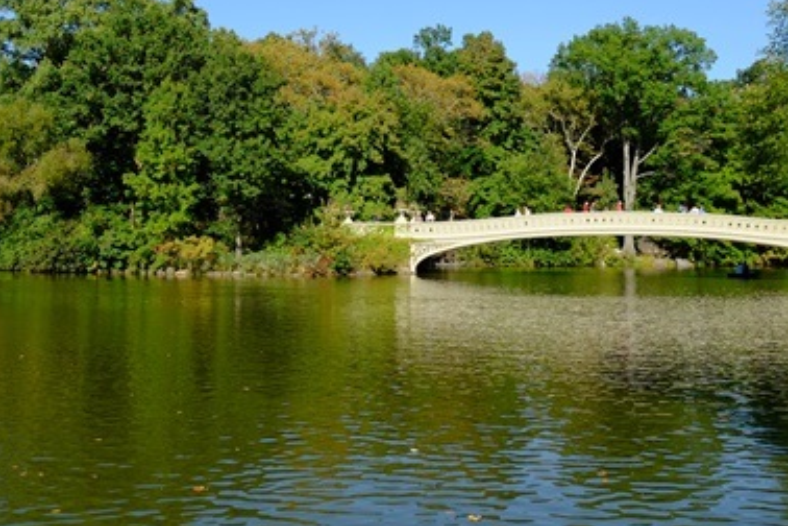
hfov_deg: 47.2
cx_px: 229
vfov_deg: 33.0
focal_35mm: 40
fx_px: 875
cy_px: 159
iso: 400
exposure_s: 1/420
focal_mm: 14
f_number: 9
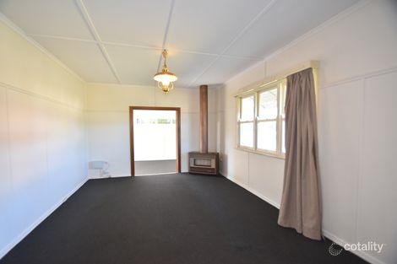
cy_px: 132
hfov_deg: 100.4
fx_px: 165
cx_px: 198
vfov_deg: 77.3
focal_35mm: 15
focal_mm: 10
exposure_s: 1/80
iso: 800
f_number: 4.5
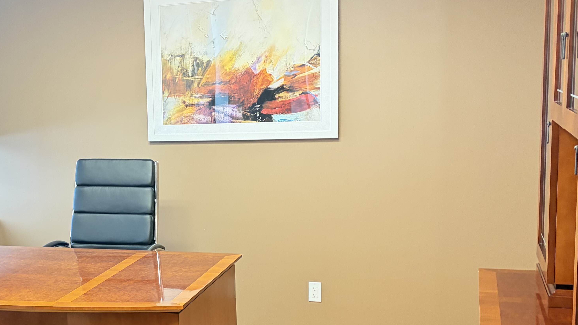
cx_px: 91
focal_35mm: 55
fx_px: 843
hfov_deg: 36.2
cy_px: 216
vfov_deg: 21.8
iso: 500
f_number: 1.6
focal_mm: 5.96
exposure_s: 1/40
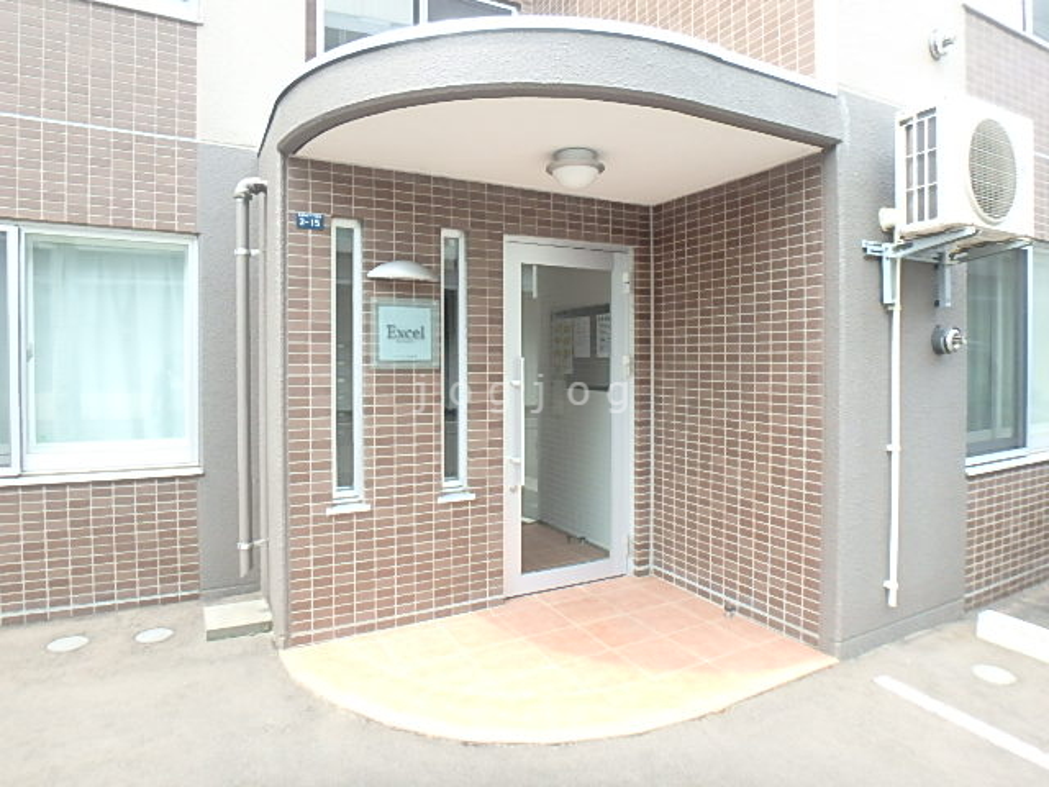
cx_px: 524
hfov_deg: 79.0
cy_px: 394
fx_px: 636
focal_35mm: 21
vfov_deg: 63.4
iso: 320
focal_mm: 3.7
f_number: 3.5
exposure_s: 1/250
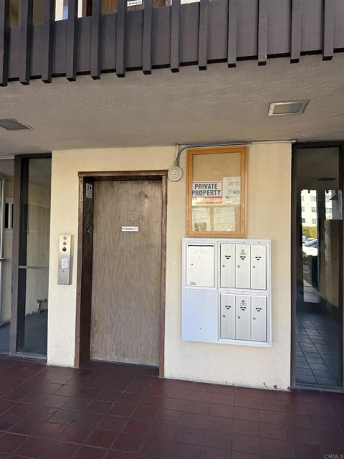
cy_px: 230
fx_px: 318
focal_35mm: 24
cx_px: 172
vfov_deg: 71.6
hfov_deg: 56.8
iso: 50
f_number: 1.78
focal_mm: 6.76
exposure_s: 1/121
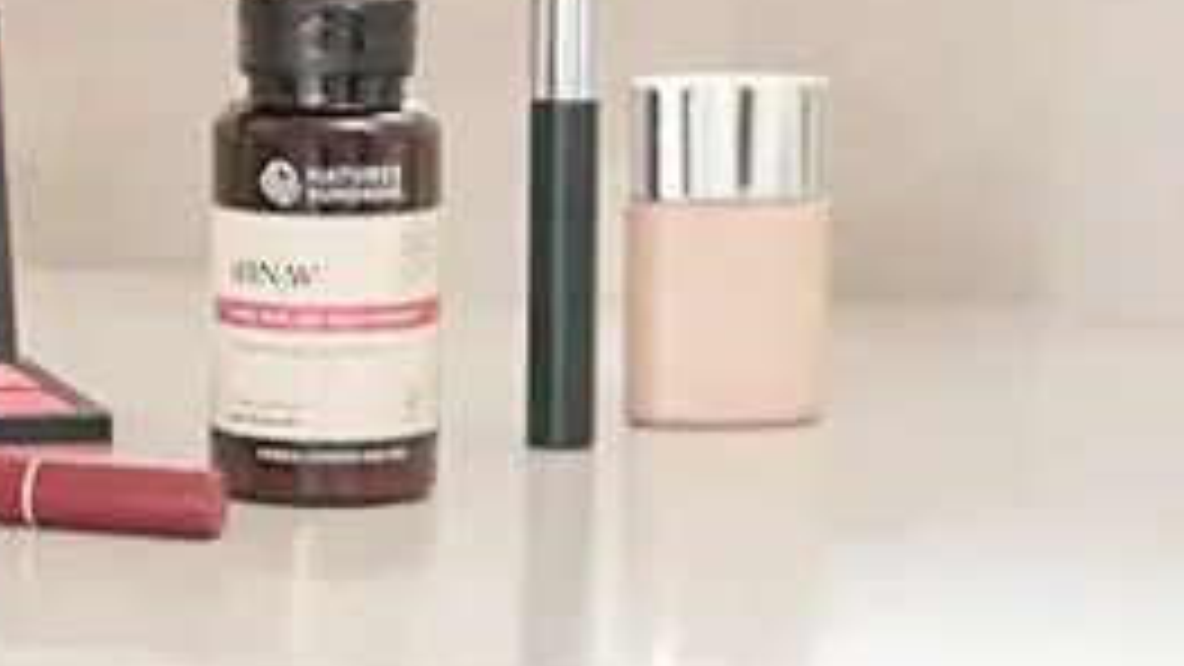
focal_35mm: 237
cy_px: -133
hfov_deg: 9.1
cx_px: 140
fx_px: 7441
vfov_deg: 5.1
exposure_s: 1/100
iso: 1600
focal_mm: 85
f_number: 7.1
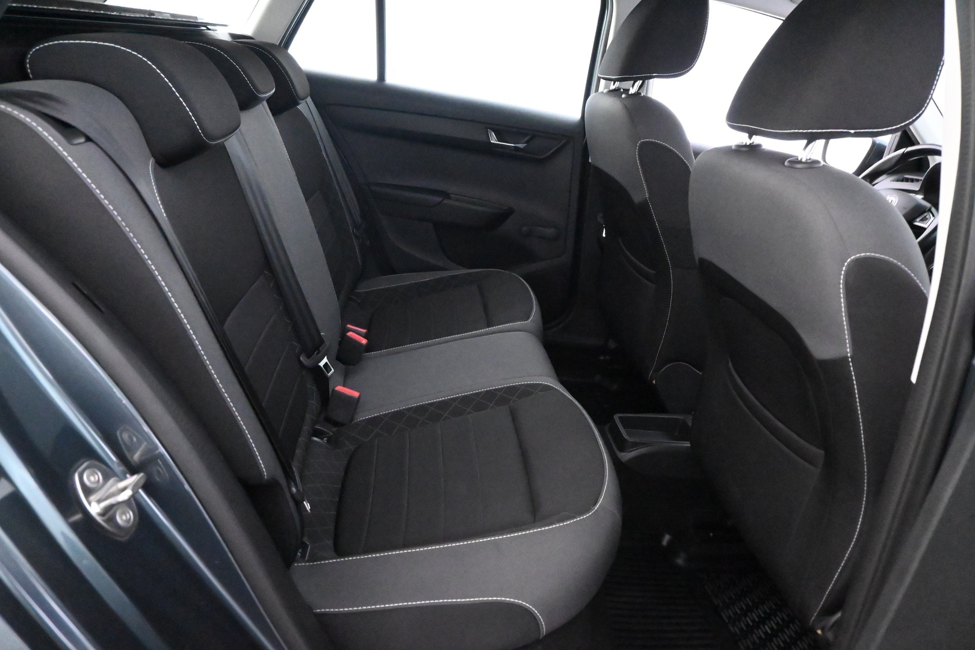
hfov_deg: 67.4
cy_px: 325
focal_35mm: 27
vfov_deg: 47.9
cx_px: 488
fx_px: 731
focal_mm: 18
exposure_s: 1/30
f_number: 6.3
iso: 16000
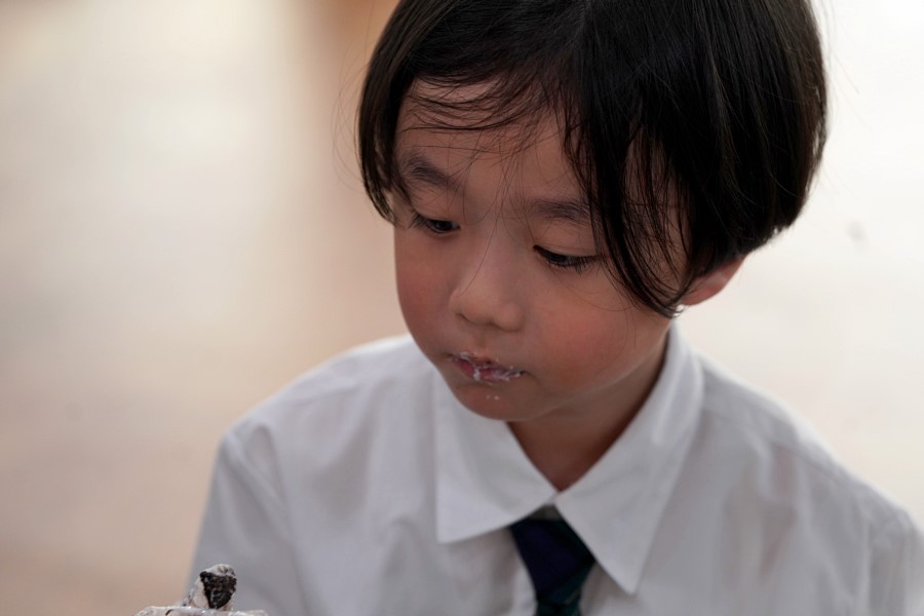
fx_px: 4491
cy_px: 308
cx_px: 462
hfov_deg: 11.7
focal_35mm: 175
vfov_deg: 7.8
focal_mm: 175
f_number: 4
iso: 1000
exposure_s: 1/200
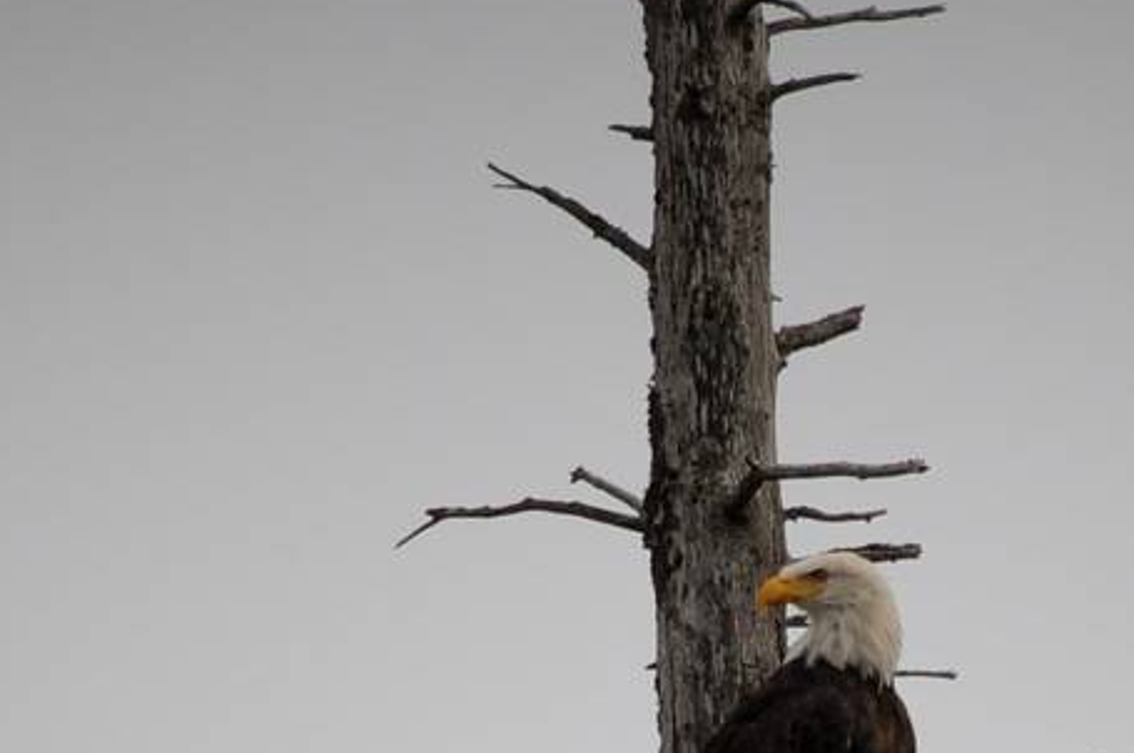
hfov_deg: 1.3
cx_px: 768
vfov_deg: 0.9
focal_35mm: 1581
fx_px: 49730
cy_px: 1010
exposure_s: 1/400
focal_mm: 300
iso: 200
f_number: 8
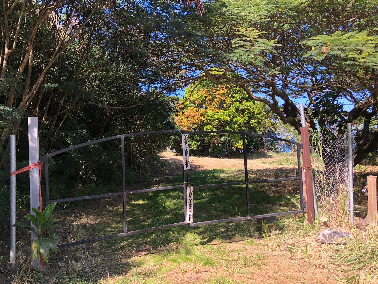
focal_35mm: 28
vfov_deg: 49.7
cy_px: 142
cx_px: 189
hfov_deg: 63.4
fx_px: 306
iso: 20
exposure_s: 1/294
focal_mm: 3.99
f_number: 1.8
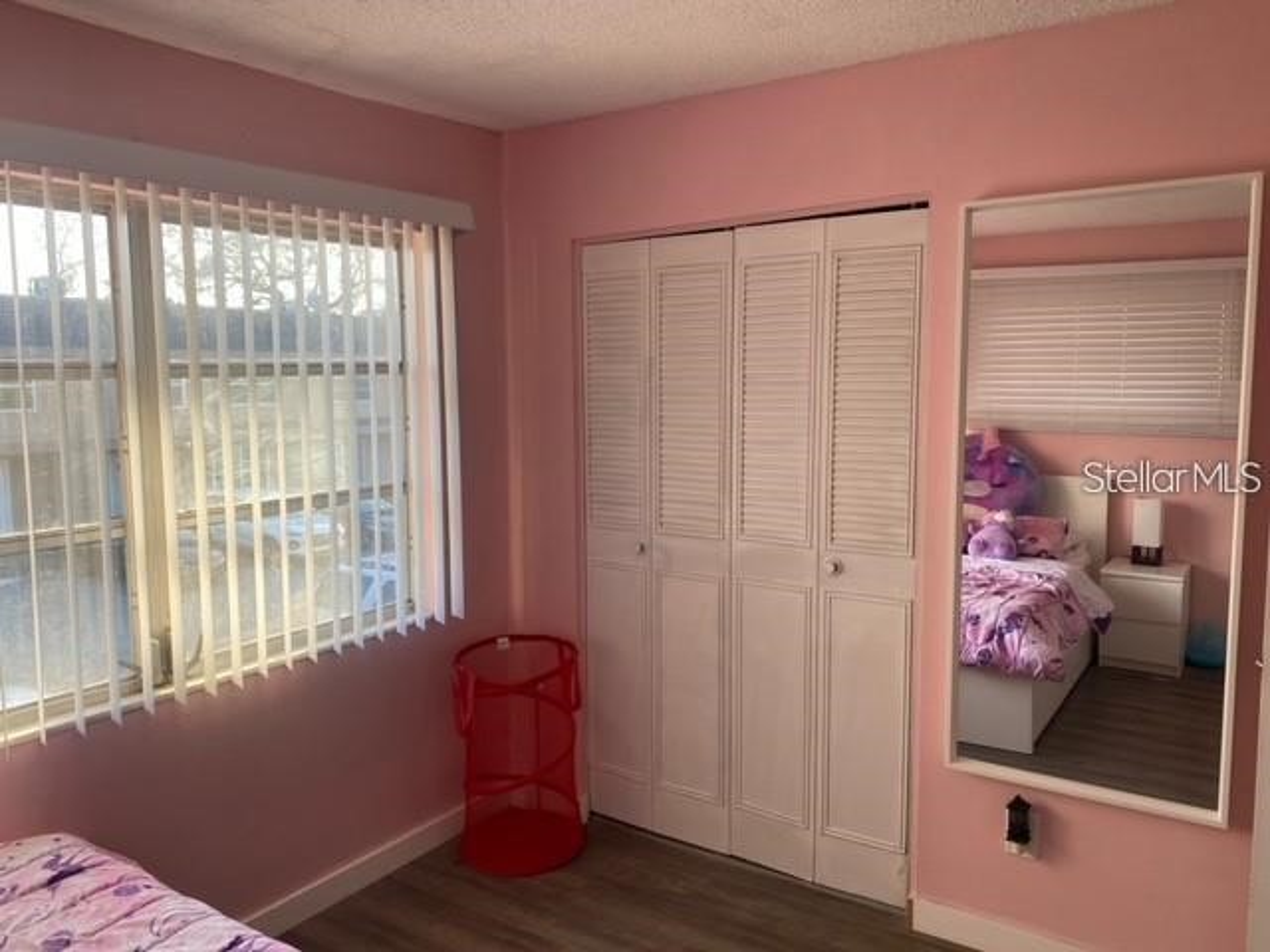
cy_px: 476
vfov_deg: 53.1
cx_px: 635
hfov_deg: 67.3
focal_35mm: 26
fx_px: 954
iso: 32
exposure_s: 1/122
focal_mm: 4.25
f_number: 1.8
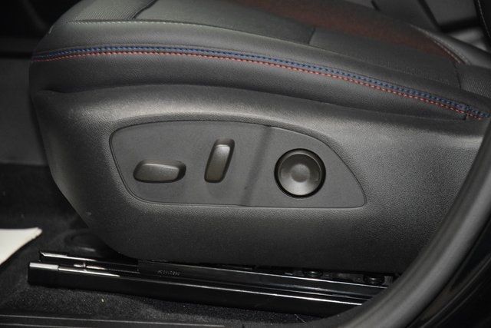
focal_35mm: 105
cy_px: 164
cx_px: 246
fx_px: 1432
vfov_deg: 13.0
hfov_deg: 19.5
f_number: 4.5
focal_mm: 70
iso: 3200
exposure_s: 1/60
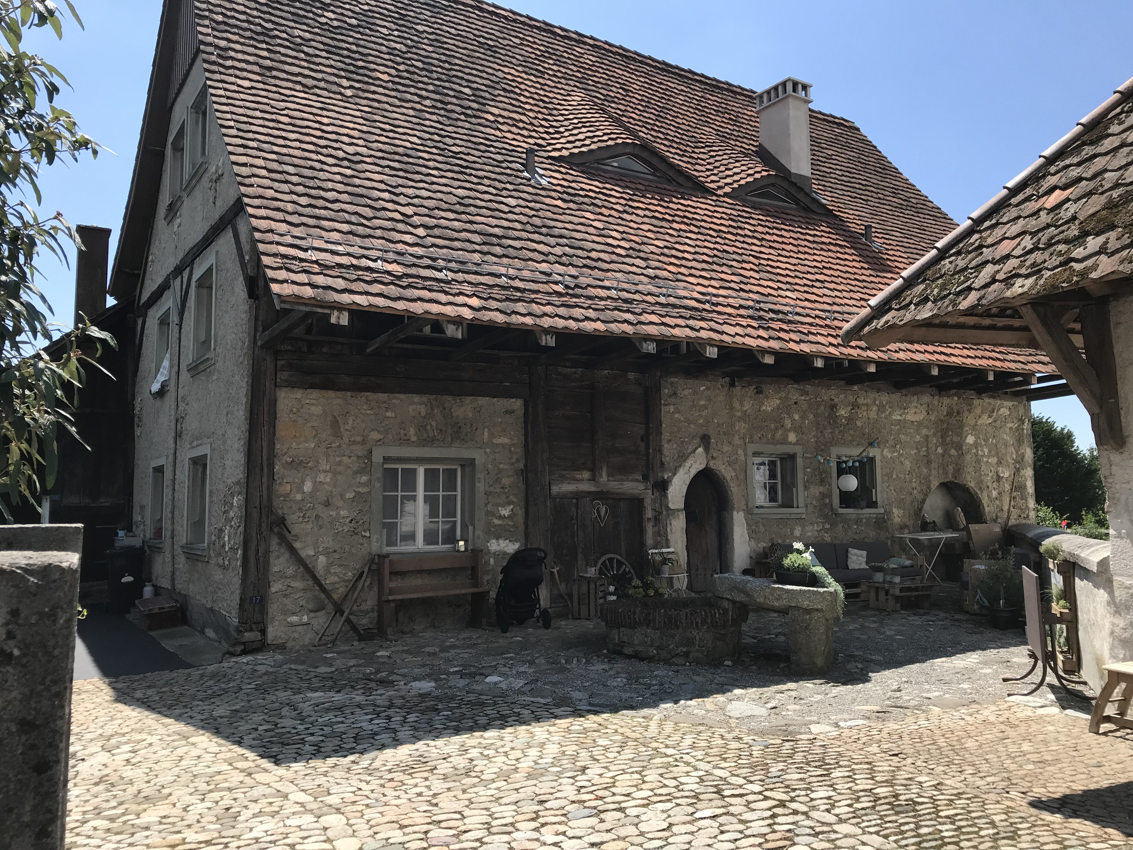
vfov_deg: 49.7
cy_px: 425
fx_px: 916
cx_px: 566
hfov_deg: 63.4
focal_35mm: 28
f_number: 1.8
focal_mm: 3.99
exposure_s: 1/1709
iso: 20
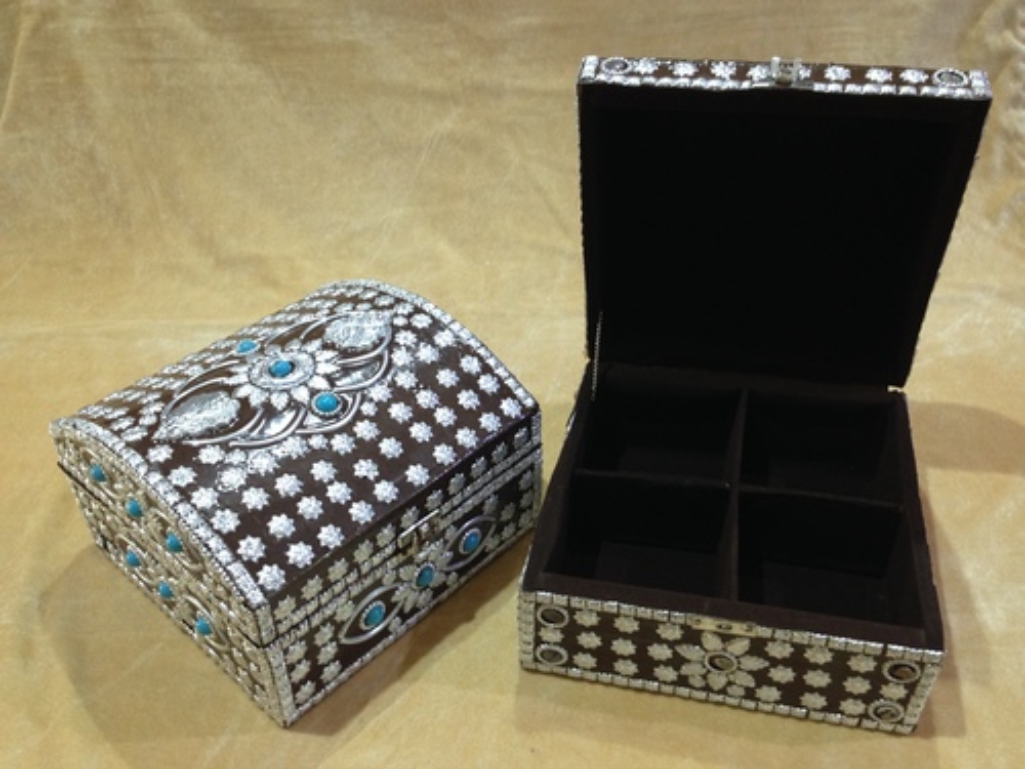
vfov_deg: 42.9
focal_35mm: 33
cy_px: 384
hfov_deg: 55.4
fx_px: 977
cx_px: 512
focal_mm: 4.12
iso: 125
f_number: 2.4
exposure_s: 1/20
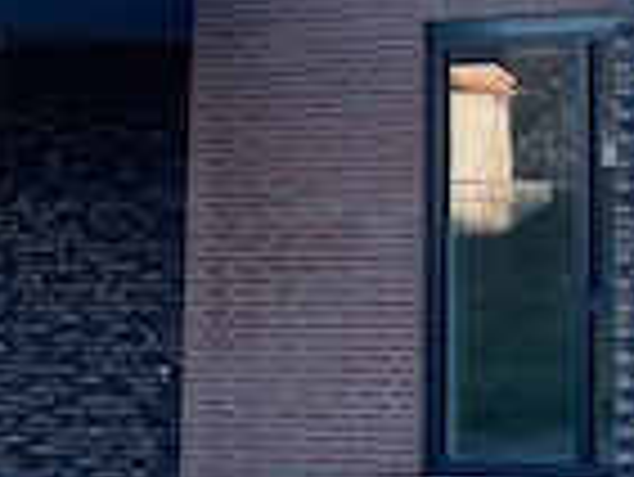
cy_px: -158
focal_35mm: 118
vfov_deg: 12.2
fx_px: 2163
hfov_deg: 16.2
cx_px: 701
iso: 32
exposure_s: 1/1006
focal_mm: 4.2
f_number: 1.6
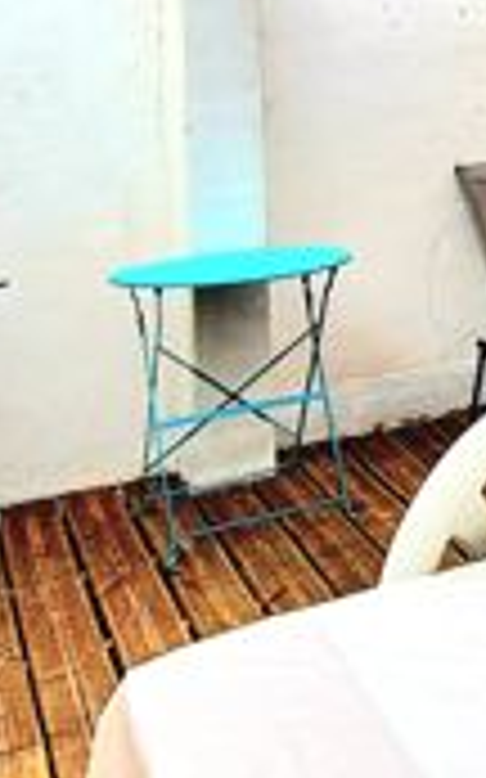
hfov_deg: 17.2
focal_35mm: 56
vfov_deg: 33.7
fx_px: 1188
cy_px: 31
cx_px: 961
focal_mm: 2.2
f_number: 2.2
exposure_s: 1/1000
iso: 50
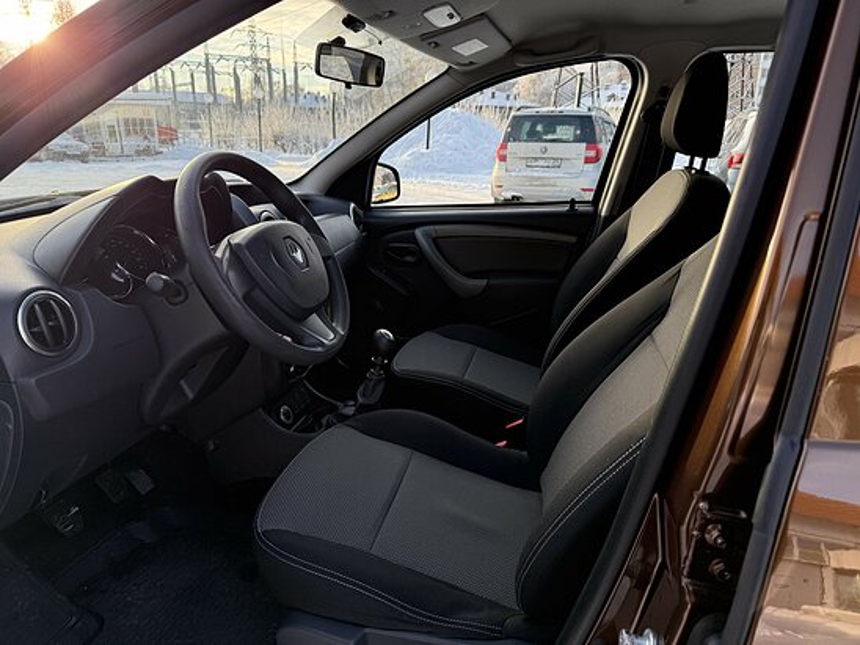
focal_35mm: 24
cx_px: 430
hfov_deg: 71.6
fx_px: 596
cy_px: 322
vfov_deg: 56.8
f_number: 1.78
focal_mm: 6.76
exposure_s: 1/654
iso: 80
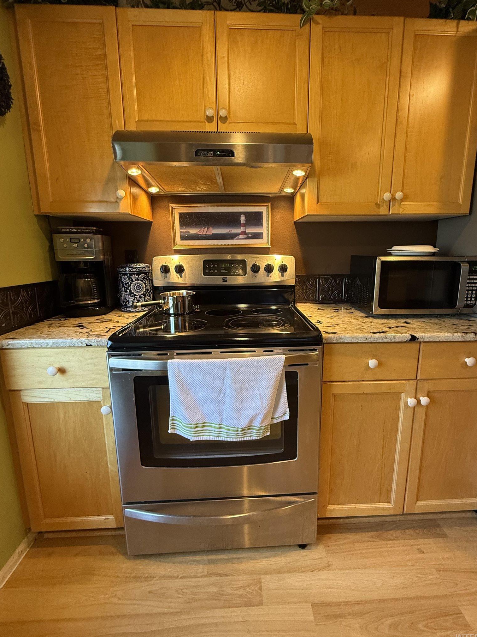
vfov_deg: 94.5
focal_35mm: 16
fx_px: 294
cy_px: 306
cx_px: 256
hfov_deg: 78.0
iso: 320
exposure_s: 1/99
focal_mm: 2.22
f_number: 2.2
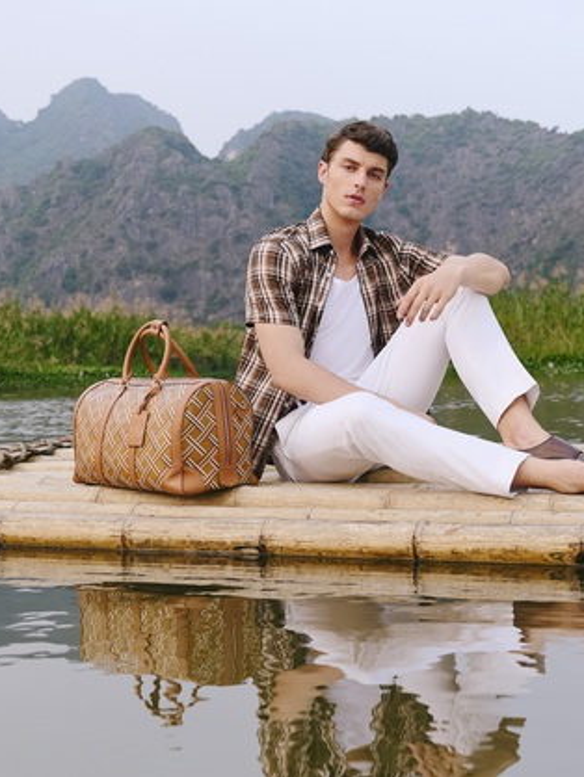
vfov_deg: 36.2
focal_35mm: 53
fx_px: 1191
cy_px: 382
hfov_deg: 27.5
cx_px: 348
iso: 160
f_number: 2.8
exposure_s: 1/160
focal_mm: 24
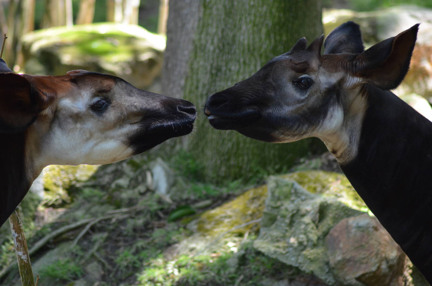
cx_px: 216
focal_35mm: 292
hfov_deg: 7.1
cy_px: 143
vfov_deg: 4.7
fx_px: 3503
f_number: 4.8
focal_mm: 195
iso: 1400
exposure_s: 1/500
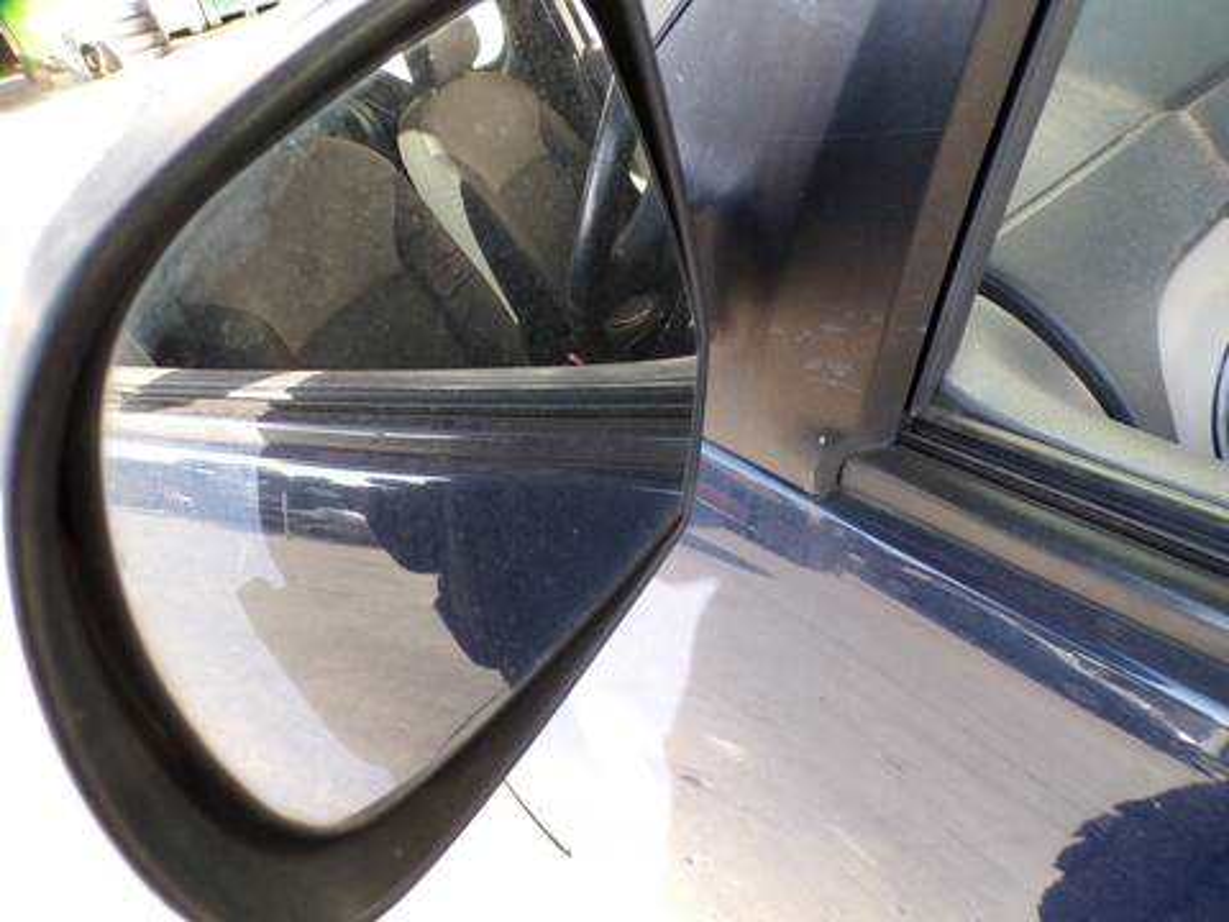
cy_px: 461
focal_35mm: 24
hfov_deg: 71.6
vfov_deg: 56.8
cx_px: 614
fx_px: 852
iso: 100
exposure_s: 1/70
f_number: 3
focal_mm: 4.3
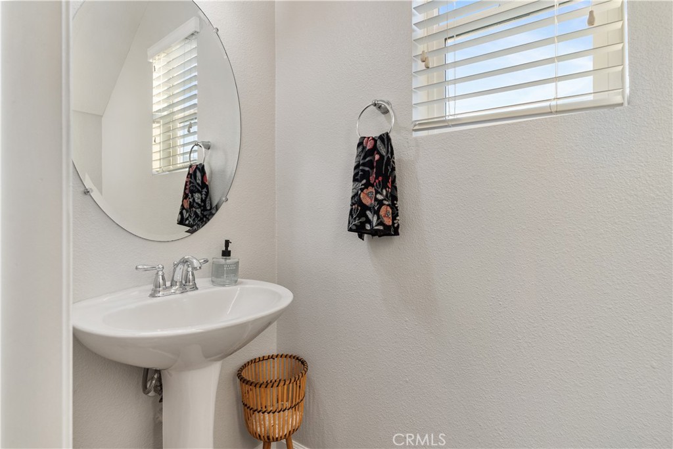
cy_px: 224
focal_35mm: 17
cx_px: 336
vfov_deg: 70.5
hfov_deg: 93.3
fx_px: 318
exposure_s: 1/10
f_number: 6.3
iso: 400
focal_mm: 17
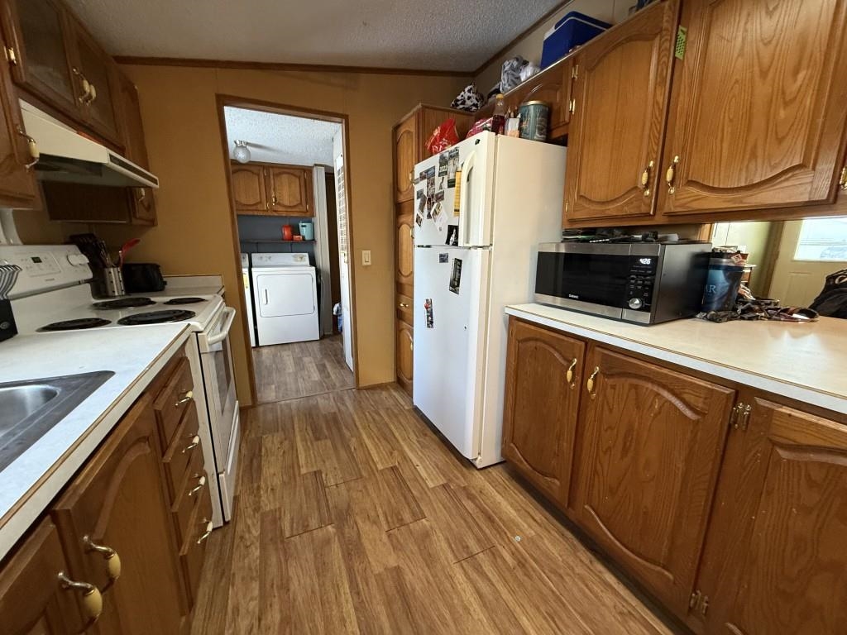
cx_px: 424
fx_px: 343
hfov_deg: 102.1
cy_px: 318
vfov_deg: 85.7
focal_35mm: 14
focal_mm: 2.22
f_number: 2.2
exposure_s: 1/60
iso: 400
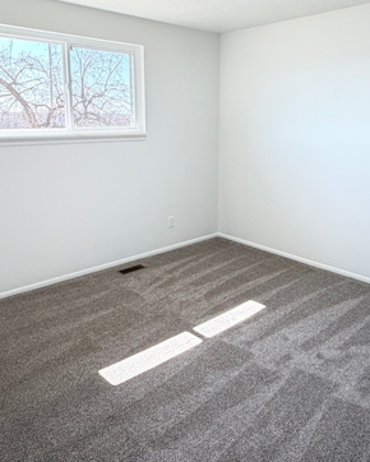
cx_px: 203
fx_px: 397
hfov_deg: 49.9
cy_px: 185
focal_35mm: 29
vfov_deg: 59.9
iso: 160
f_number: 2.2
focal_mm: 2.22
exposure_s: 1/121
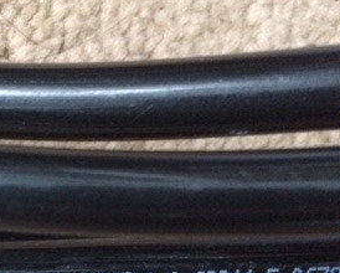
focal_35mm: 66
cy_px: 264
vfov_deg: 22.4
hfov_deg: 26.6
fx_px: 665
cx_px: -27
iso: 500
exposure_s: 1/15
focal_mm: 4.15
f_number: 2.2
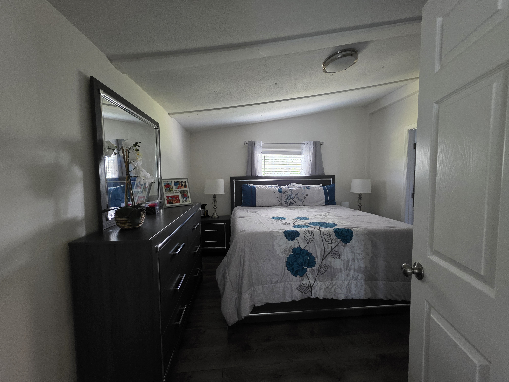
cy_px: 191
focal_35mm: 13
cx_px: 254
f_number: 1.9
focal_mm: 2.2
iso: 1000
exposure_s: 1/60
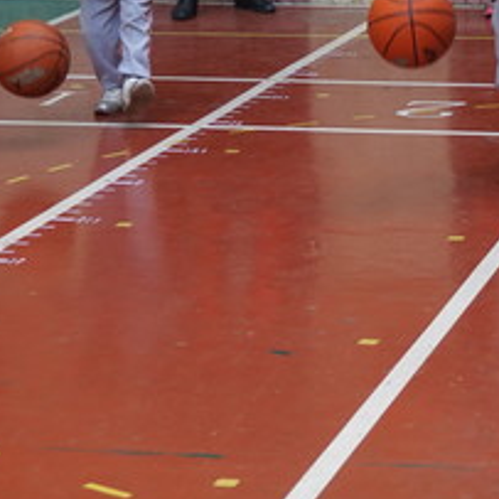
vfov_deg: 10.9
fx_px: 2585
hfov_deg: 11.0
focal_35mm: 159
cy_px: 0
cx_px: 413
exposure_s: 1/160
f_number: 5.6
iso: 400
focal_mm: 35
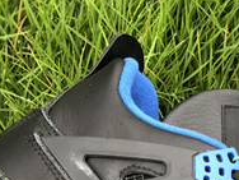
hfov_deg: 9.4
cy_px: 265
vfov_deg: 7.1
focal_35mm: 205
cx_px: 336
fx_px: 1415
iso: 64
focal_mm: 6
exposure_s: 1/60
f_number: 2.4
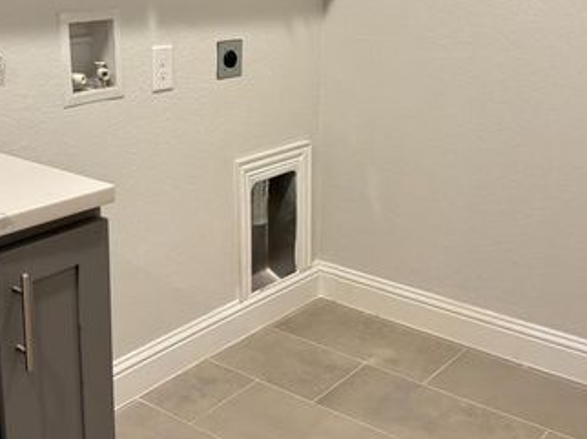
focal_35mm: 48
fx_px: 813
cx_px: 299
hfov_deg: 39.7
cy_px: 159
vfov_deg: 30.1
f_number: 1.6
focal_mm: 5.96
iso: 250
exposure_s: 1/60
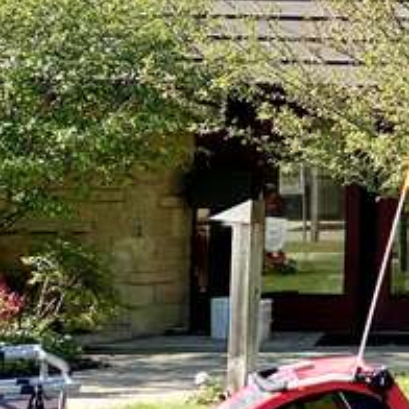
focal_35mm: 188
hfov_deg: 9.2
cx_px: 524
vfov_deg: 9.2
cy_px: -81
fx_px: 2513
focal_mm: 6
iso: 20
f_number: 2
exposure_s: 1/799
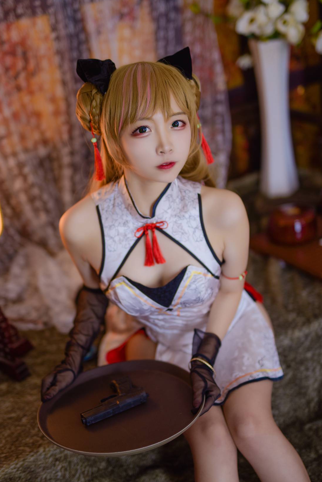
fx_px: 737
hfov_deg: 24.6
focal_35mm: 55
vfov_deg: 36.2
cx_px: 157
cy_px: 253
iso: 100
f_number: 1.4
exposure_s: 1/250
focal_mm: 50
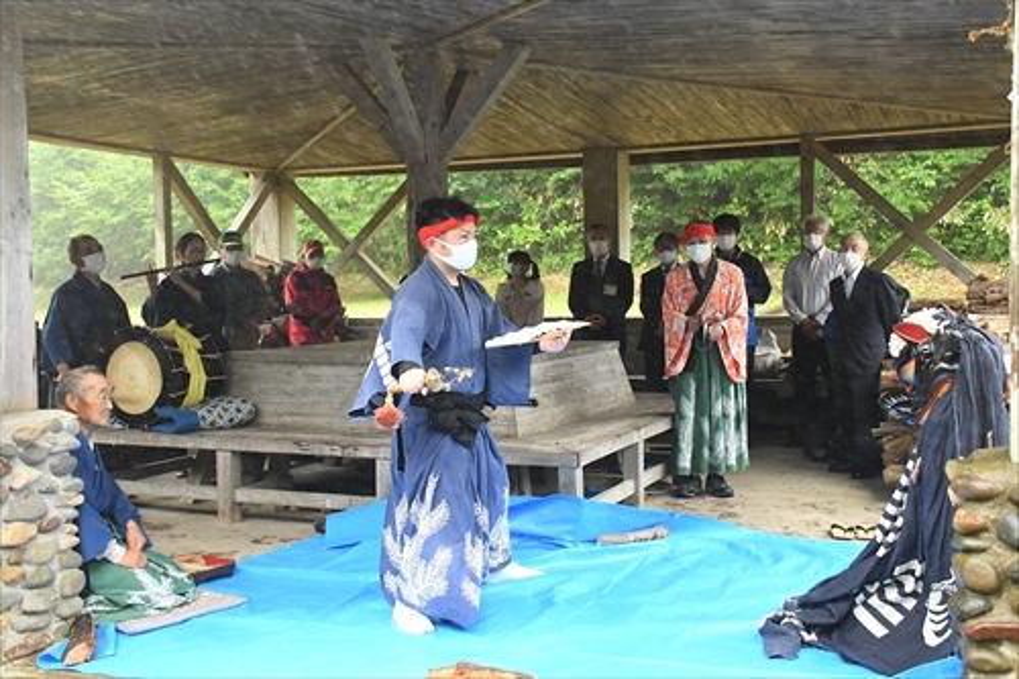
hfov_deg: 46.4
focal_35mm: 42
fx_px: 1188
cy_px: 340
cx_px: 510
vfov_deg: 31.9
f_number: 5
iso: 4500
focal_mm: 28
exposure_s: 1/320
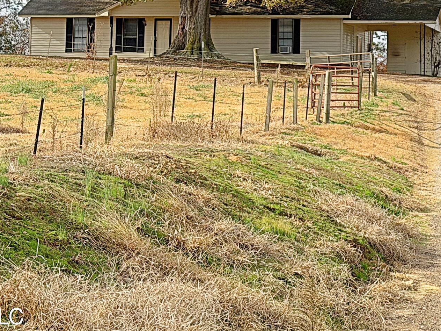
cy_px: -41
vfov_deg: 12.7
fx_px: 1452
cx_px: 386
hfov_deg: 17.1
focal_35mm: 114
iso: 64
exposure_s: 1/3891
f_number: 1.78
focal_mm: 6.76
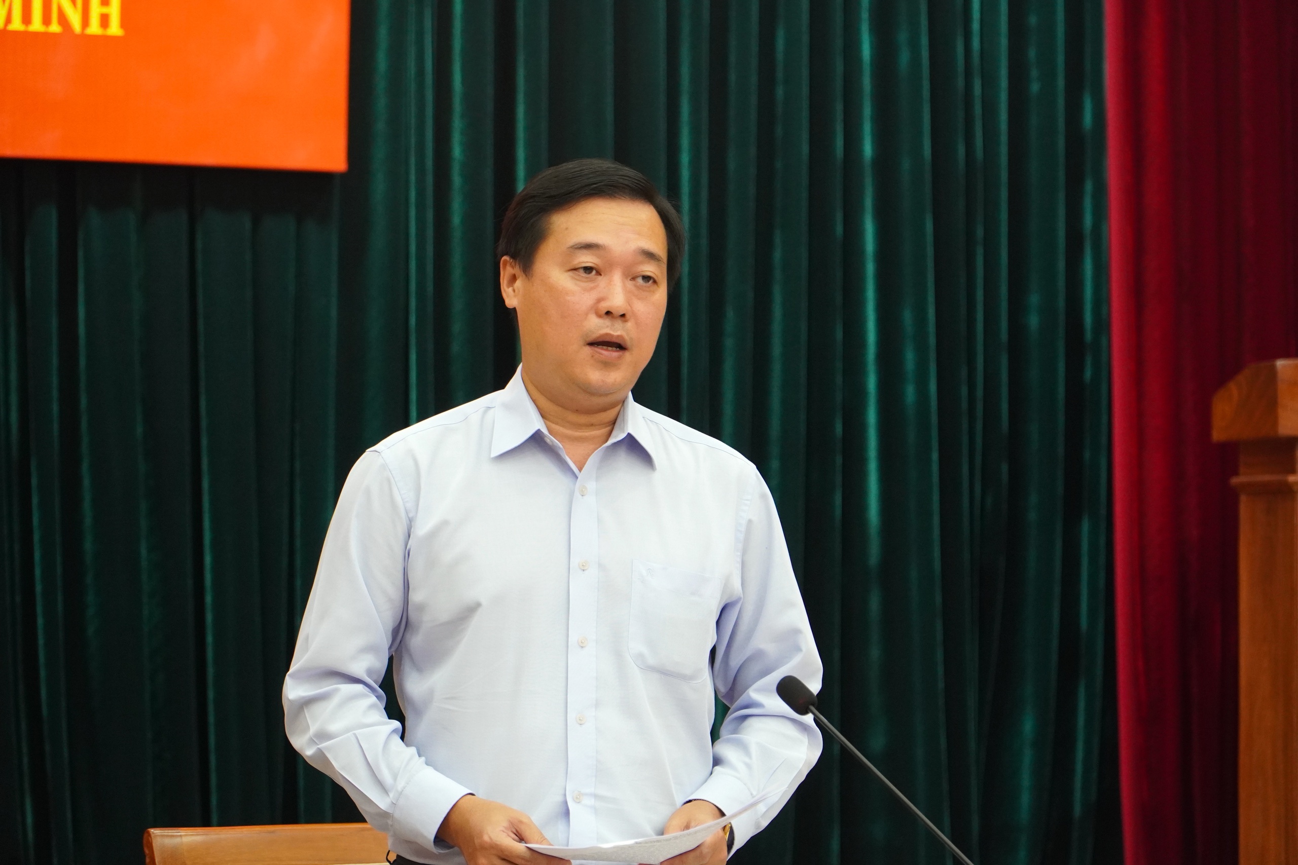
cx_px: 649
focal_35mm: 128
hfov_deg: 16.1
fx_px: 4597
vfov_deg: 10.8
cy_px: 432
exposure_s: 1/160
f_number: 4
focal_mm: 85
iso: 2000
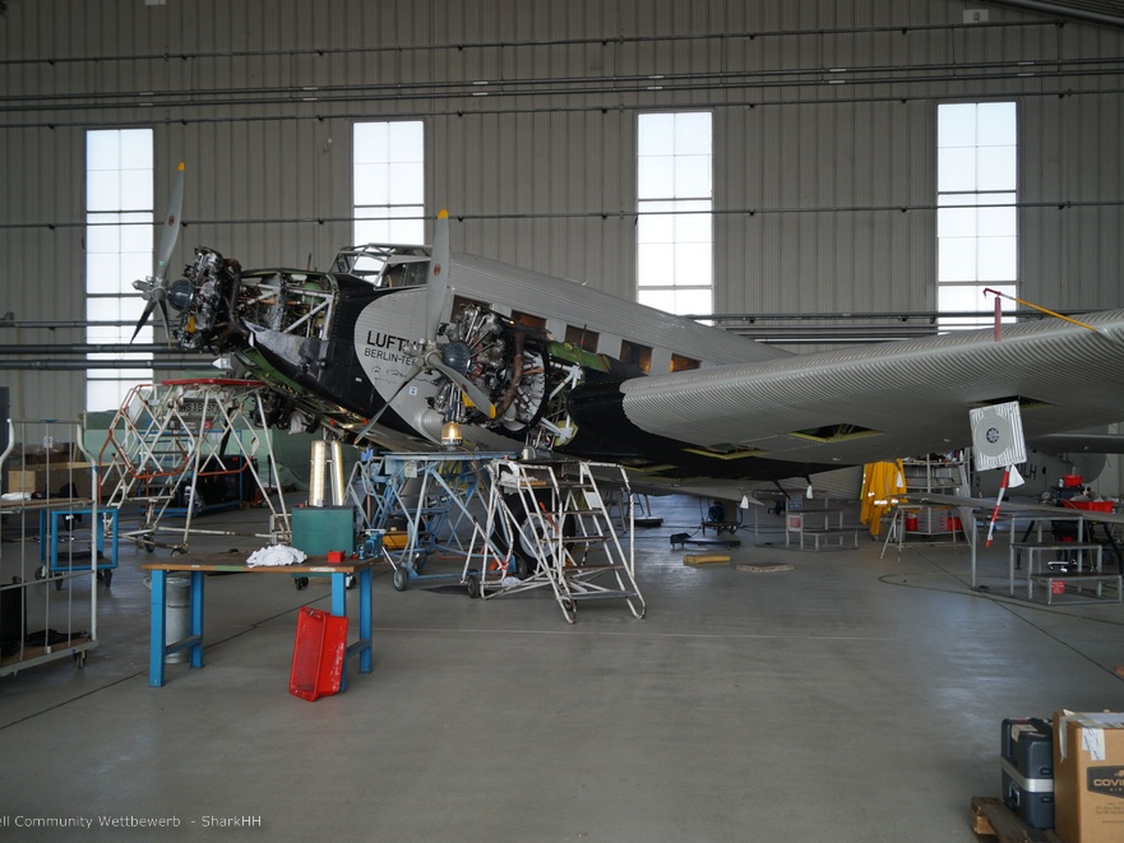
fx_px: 1169
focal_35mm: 36
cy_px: 421
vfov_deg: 39.7
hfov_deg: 51.3
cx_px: 582
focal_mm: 22
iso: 100
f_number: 4
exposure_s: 1/160
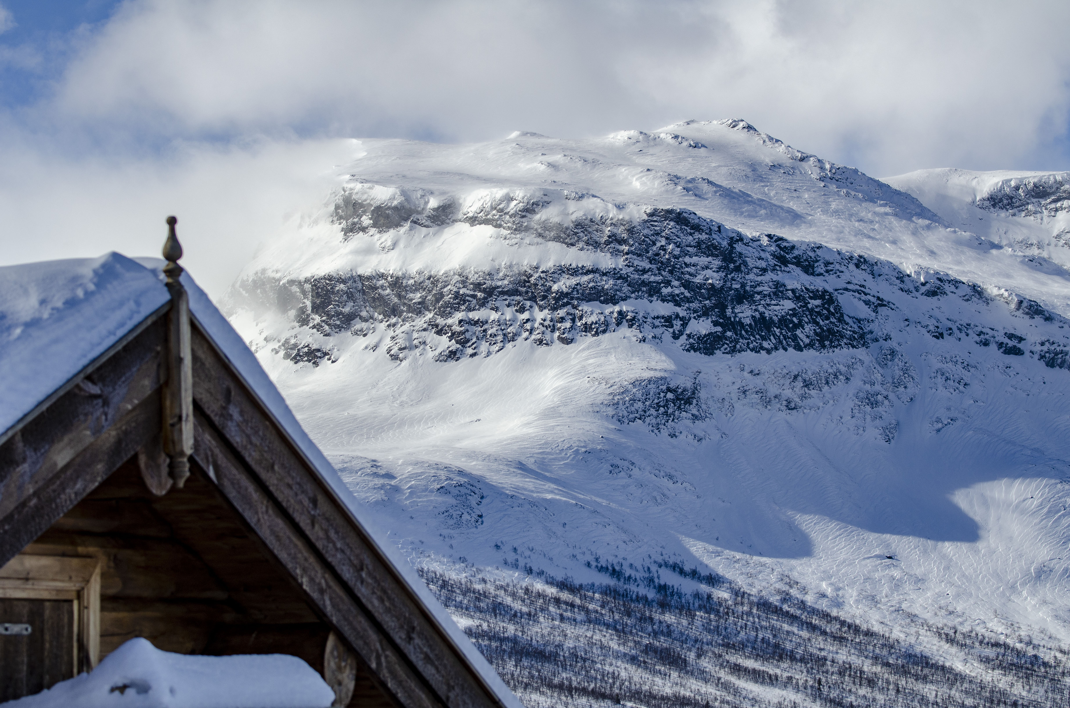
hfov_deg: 17.1
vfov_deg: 11.4
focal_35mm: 120
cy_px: 354
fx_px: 3559
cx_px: 535
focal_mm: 80
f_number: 7.1
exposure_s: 1/800
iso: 125
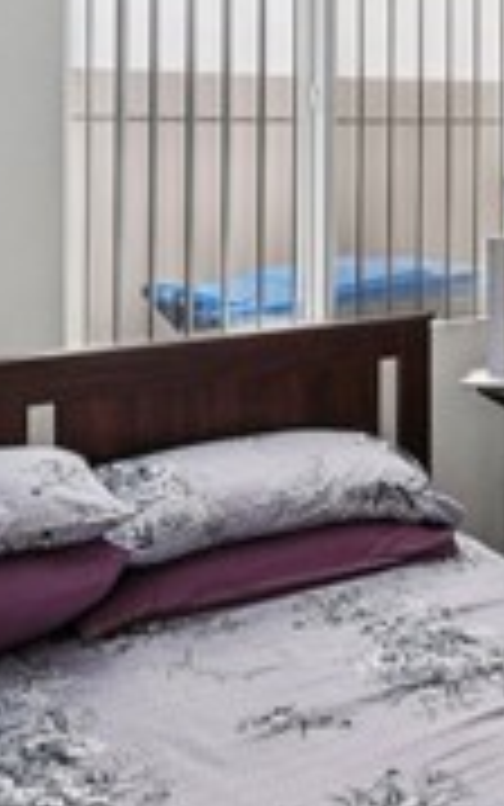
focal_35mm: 51
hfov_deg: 21.2
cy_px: 117
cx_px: 765
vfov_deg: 37.5
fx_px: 1120
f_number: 8
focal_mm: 14
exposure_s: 1/40
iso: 400
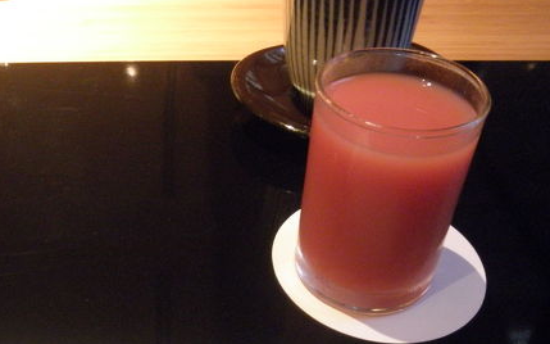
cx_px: 167
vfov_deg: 28.5
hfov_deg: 43.5
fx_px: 674
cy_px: 219
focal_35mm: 45
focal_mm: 5
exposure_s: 1/4
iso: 400
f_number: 3
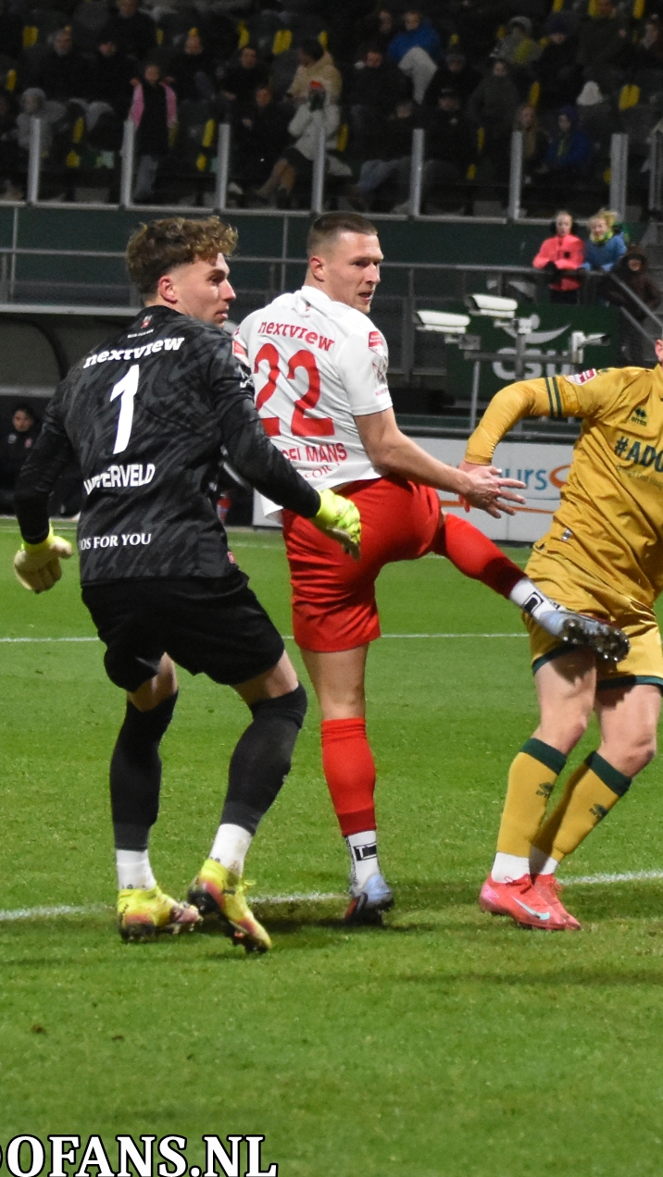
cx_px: 742
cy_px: 588
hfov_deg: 7.3
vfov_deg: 13.0
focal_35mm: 166
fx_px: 5185
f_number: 2.8
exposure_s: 1/640
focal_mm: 70
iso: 4000
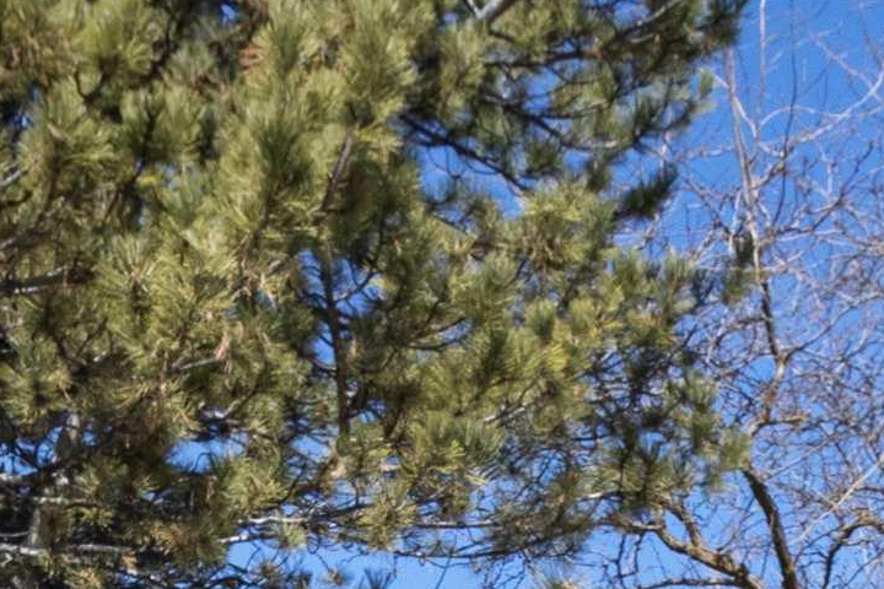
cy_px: 1252
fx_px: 1571
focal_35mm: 64
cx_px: 485
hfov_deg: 31.4
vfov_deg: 15.7
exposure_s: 1/80
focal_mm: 10
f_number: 11
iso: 320
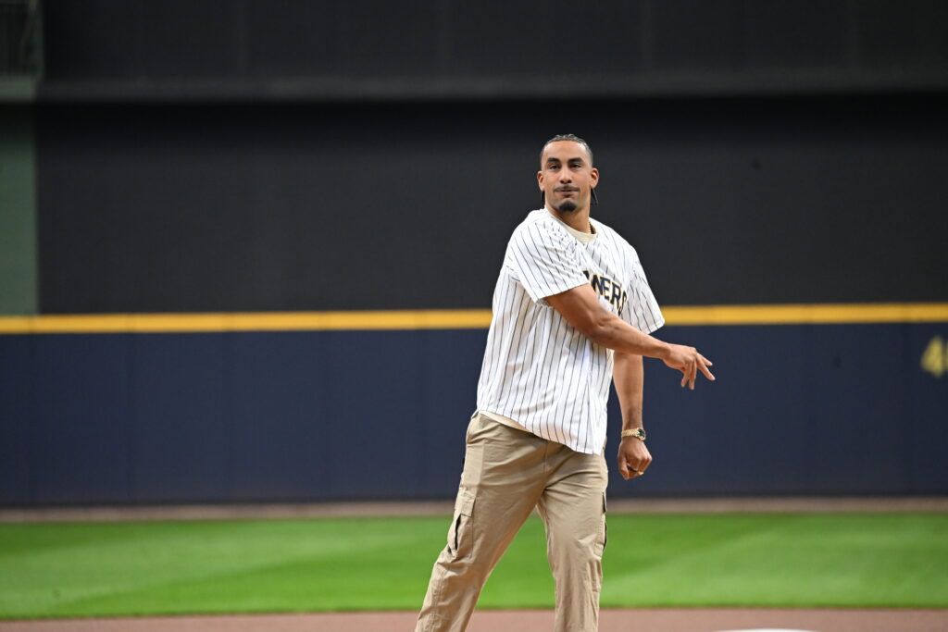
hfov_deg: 5.2
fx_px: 10534
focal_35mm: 400
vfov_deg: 3.4
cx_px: 474
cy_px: 316
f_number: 6
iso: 4500
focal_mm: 400
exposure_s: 1/640
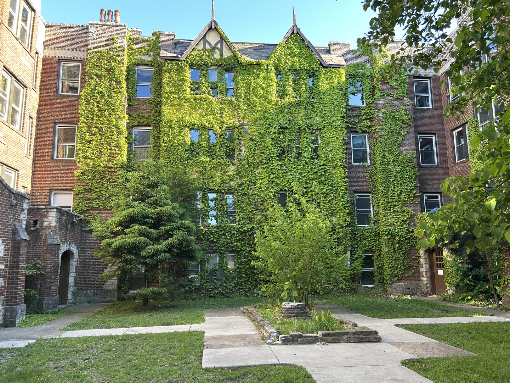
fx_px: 383
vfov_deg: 53.1
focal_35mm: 26
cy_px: 192
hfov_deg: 67.3
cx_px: 255
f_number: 1.5
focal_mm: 5.7
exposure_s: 1/138
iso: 40
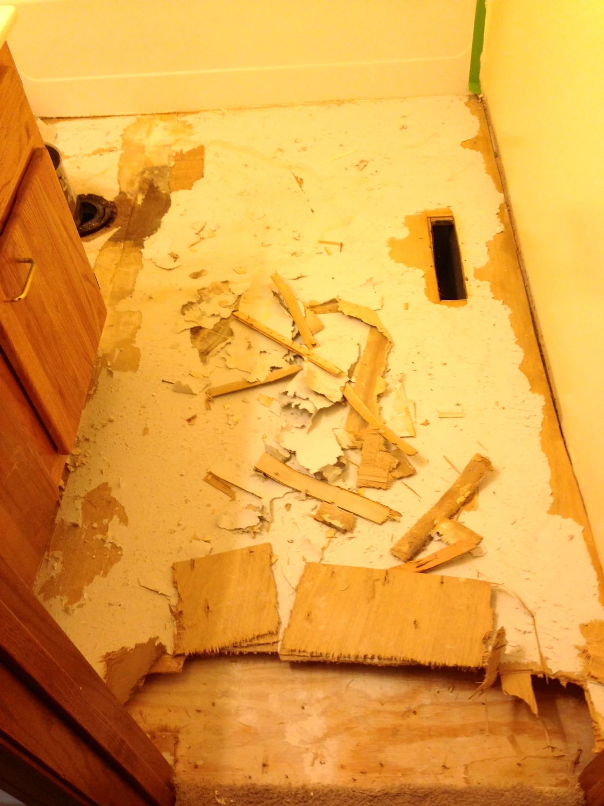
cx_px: 302
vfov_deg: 55.4
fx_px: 768
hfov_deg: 42.9
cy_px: 403
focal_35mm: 33
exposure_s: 1/20
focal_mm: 4.12
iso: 100
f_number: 2.4
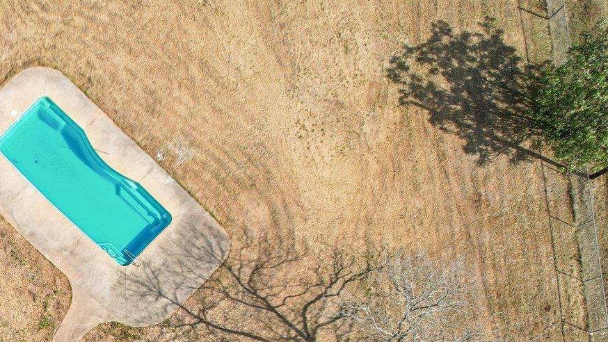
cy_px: 461
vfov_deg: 20.1
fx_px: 871
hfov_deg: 33.6
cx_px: -60
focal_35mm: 54
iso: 100
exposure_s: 1/1250
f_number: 2.8
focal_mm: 8.4
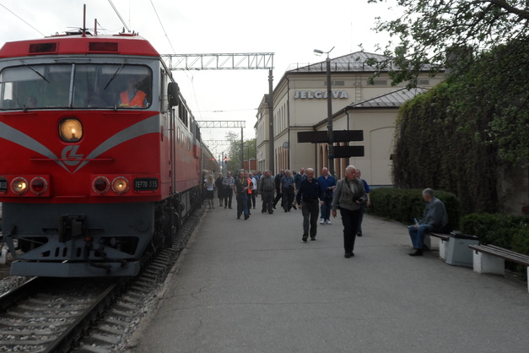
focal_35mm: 46
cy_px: 151
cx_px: 206
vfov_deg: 29.2
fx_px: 676
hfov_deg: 42.5
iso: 80
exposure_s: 1/350
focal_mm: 6.5
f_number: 3.5
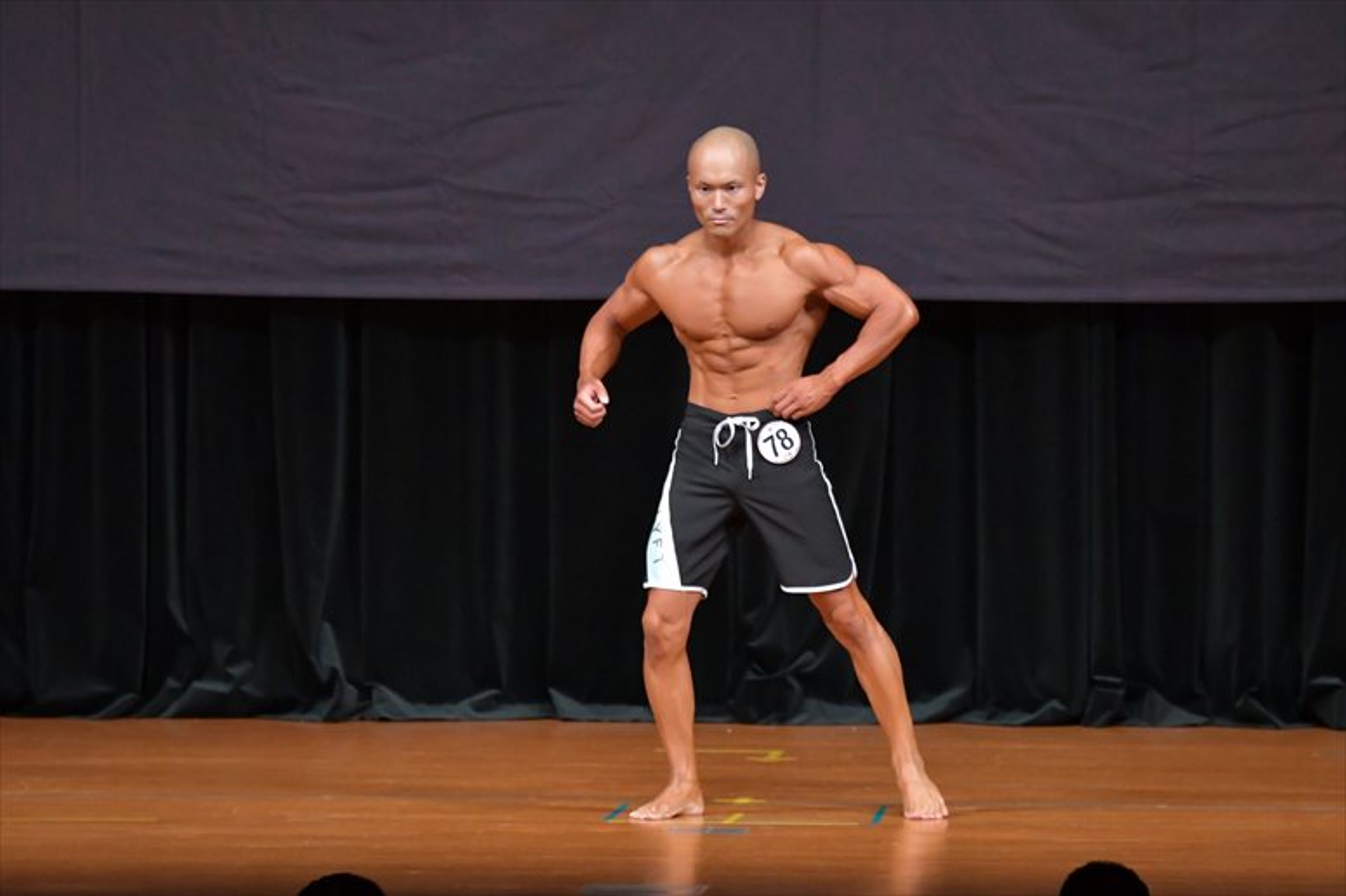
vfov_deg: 5.1
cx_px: 673
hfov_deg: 7.6
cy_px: 448
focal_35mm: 270
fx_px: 10090
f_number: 5.6
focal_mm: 180
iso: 5000
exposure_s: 1/400
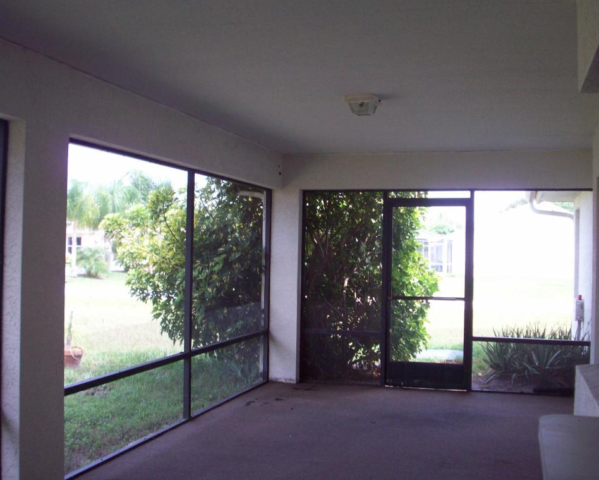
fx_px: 692
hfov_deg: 46.8
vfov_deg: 38.2
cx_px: 292
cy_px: 240
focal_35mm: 39
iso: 80
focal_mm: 6.2
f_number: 2.8
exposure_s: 1/71.2
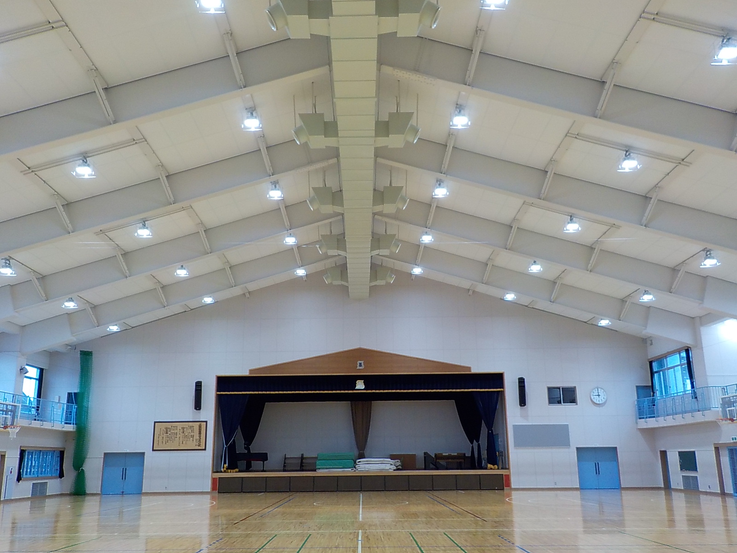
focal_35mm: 30
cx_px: 368
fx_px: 639
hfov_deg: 60.0
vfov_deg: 46.8
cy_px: 276
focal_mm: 4.1
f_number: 3.3
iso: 180
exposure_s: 1/30
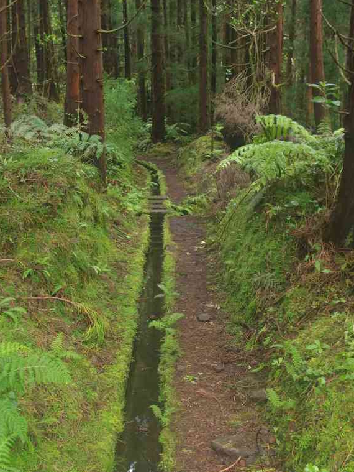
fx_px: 594
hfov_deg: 33.1
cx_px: 155
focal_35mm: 44
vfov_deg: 43.2
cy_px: 265
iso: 1600
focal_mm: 23
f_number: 5.6
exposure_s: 1/50
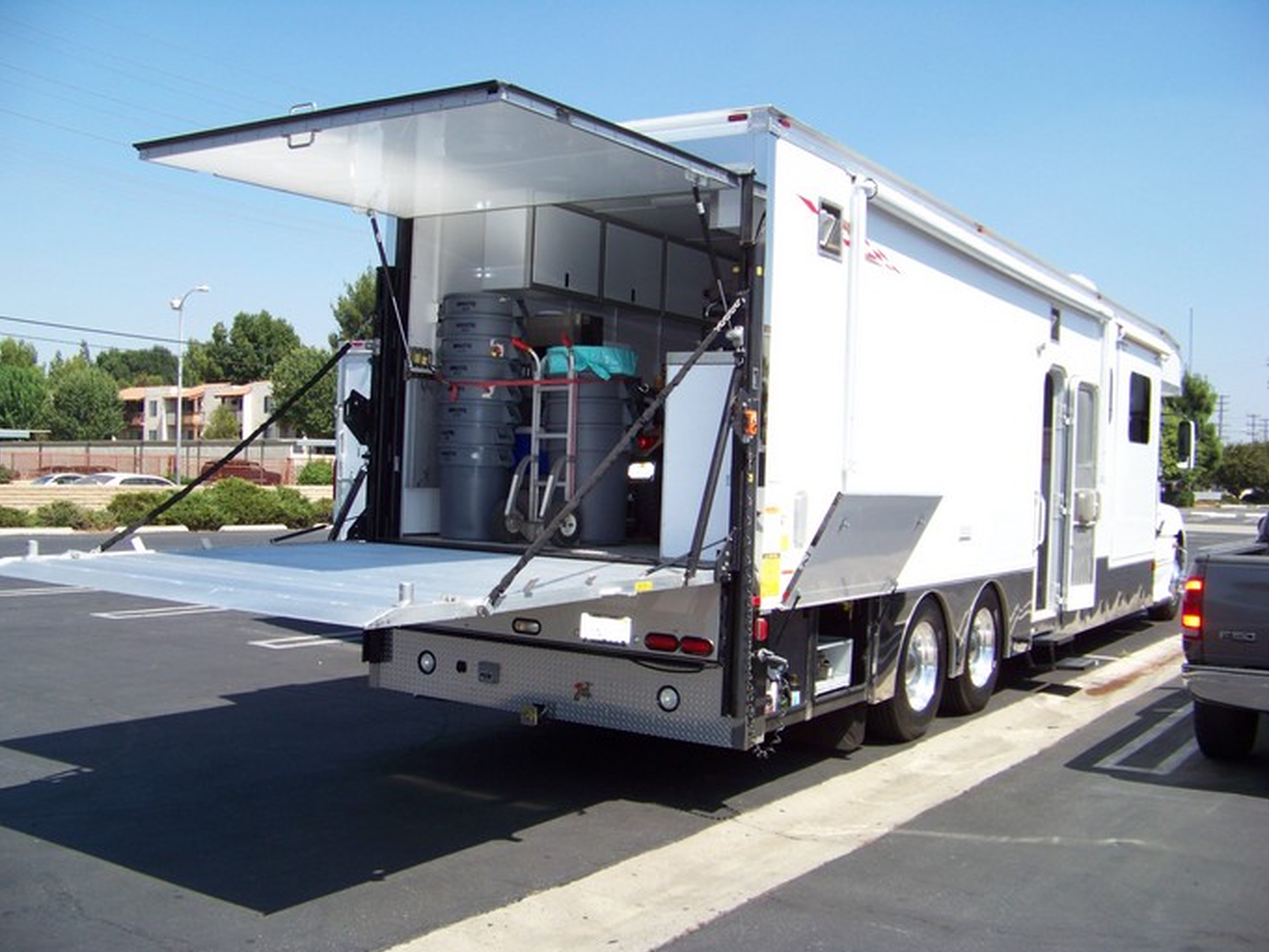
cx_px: 622
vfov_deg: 38.7
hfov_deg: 50.1
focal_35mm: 37
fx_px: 1357
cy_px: 485
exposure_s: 1/800
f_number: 2.8
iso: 72
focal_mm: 5.85
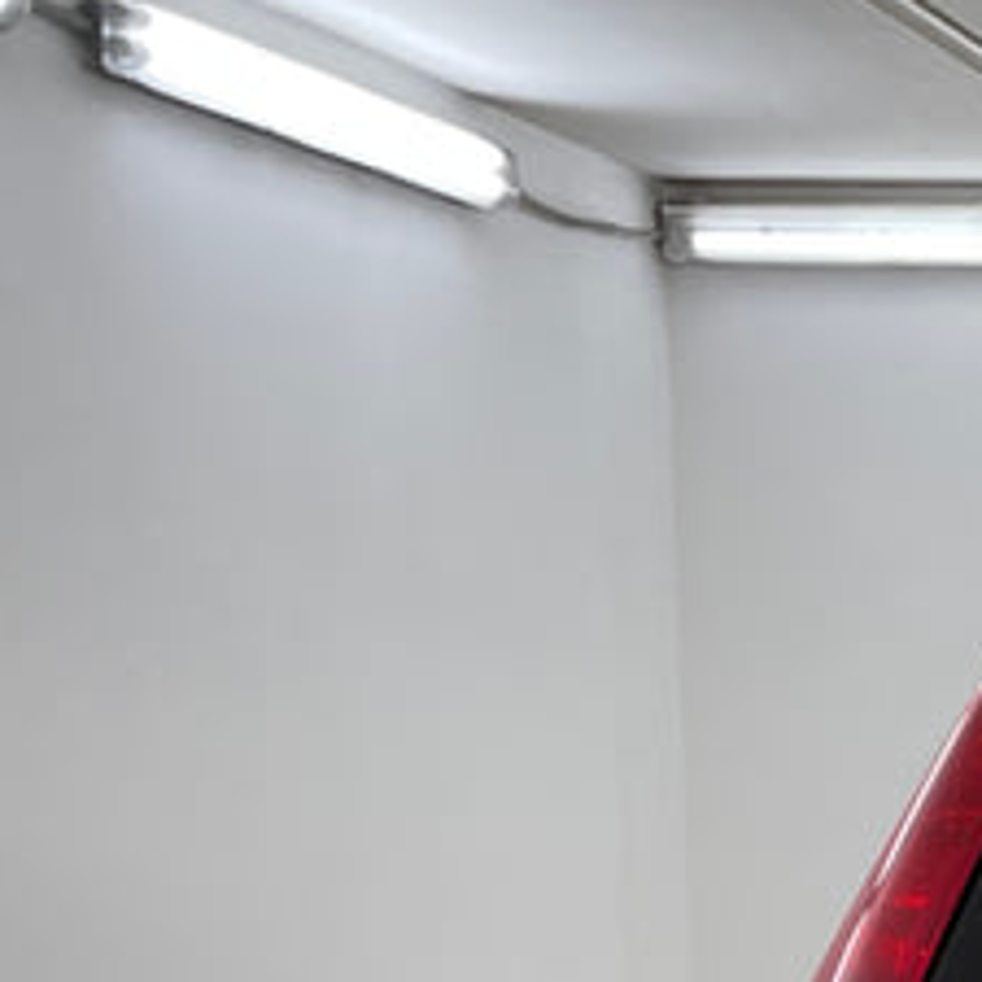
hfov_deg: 15.3
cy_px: 1346
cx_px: 1951
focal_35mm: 92
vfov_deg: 17.5
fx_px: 2953
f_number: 1.6
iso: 50
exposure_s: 1/100
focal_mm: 4.2
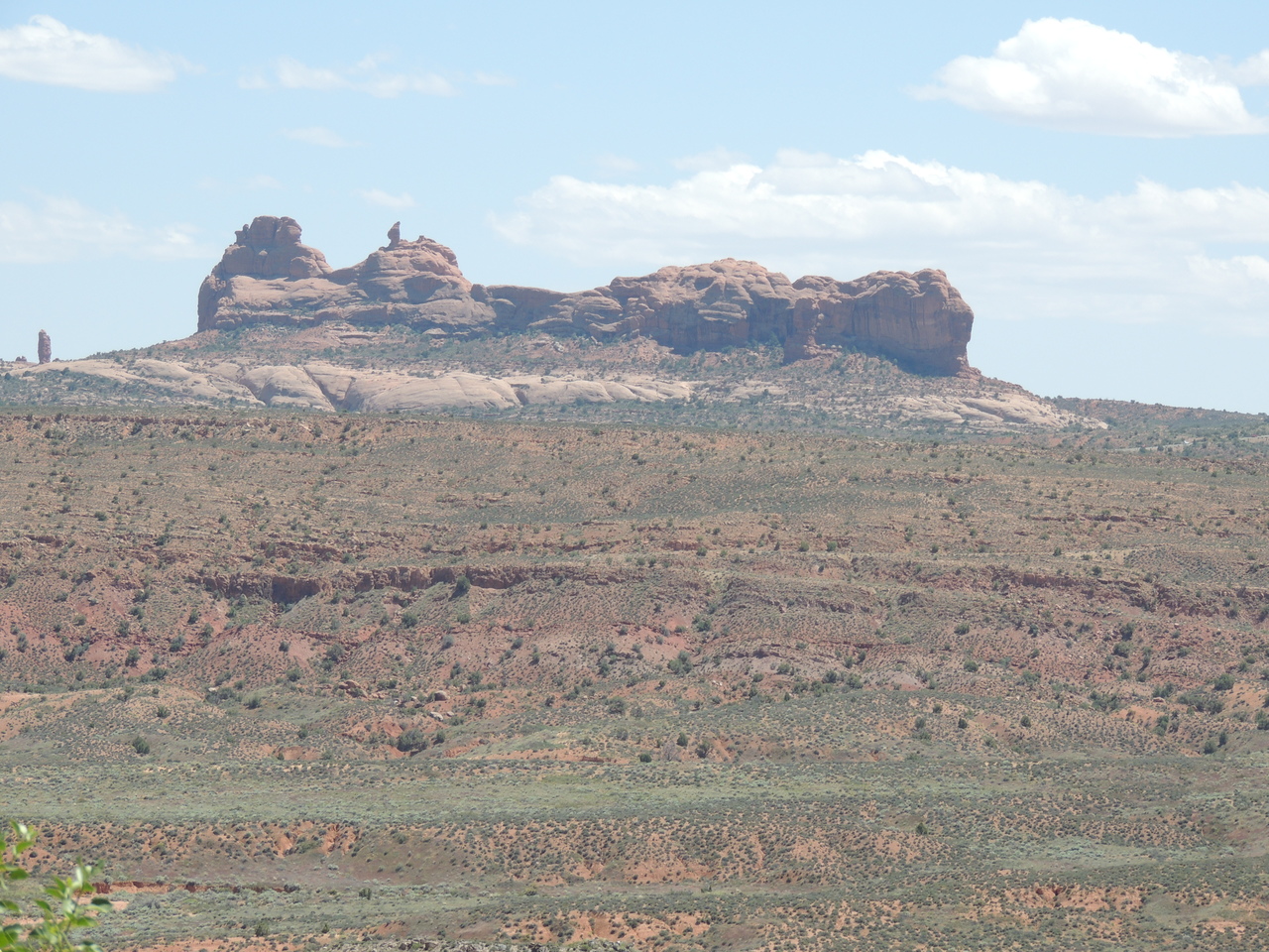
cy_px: 476
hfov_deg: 10.7
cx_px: 634
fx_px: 6782
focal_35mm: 185
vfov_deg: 8.0
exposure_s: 1/500
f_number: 4.6
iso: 100
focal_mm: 33
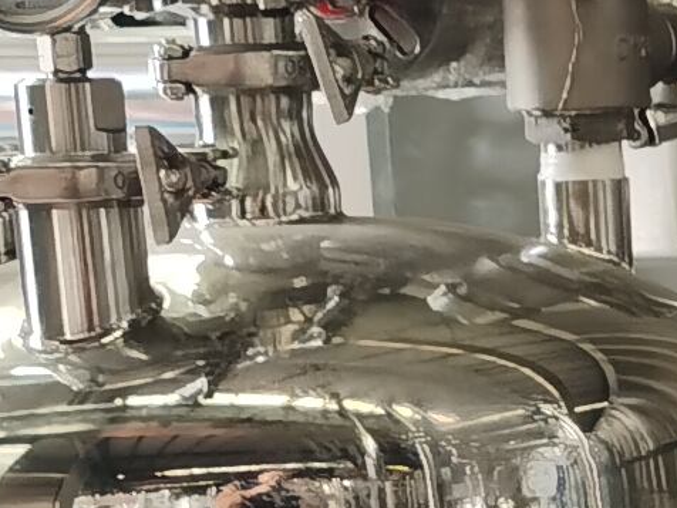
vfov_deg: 6.9
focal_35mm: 207
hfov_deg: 9.2
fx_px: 4048
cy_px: 1057
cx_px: 1195
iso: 50
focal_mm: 5.56
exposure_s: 1/150
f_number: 1.6
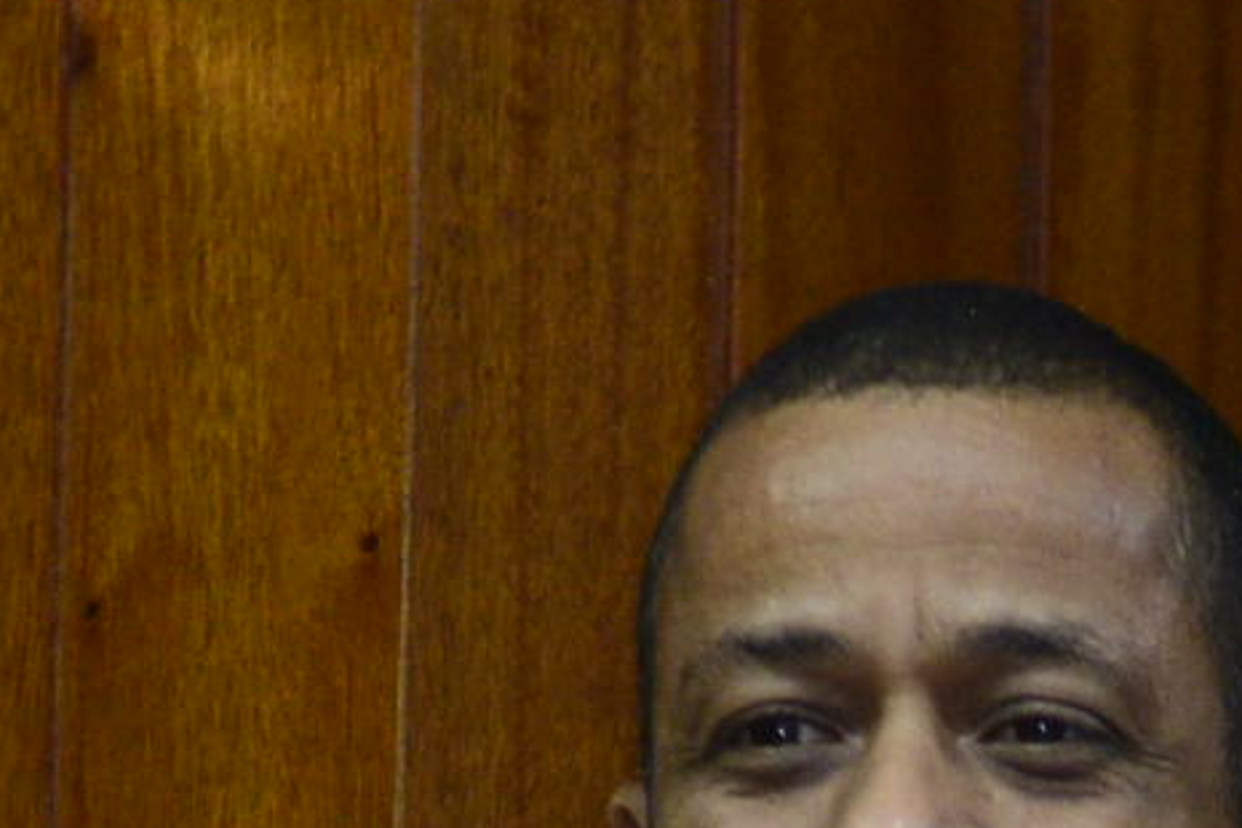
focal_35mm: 401
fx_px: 13833
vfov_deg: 3.4
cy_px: 1958
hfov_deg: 5.1
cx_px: 1576
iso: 2000
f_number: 4
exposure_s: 1/125
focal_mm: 62
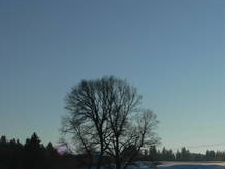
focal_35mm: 85
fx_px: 553
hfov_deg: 22.8
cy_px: 149
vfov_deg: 17.2
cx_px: 165
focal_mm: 7.8
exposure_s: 1/1000
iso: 80
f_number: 5.6
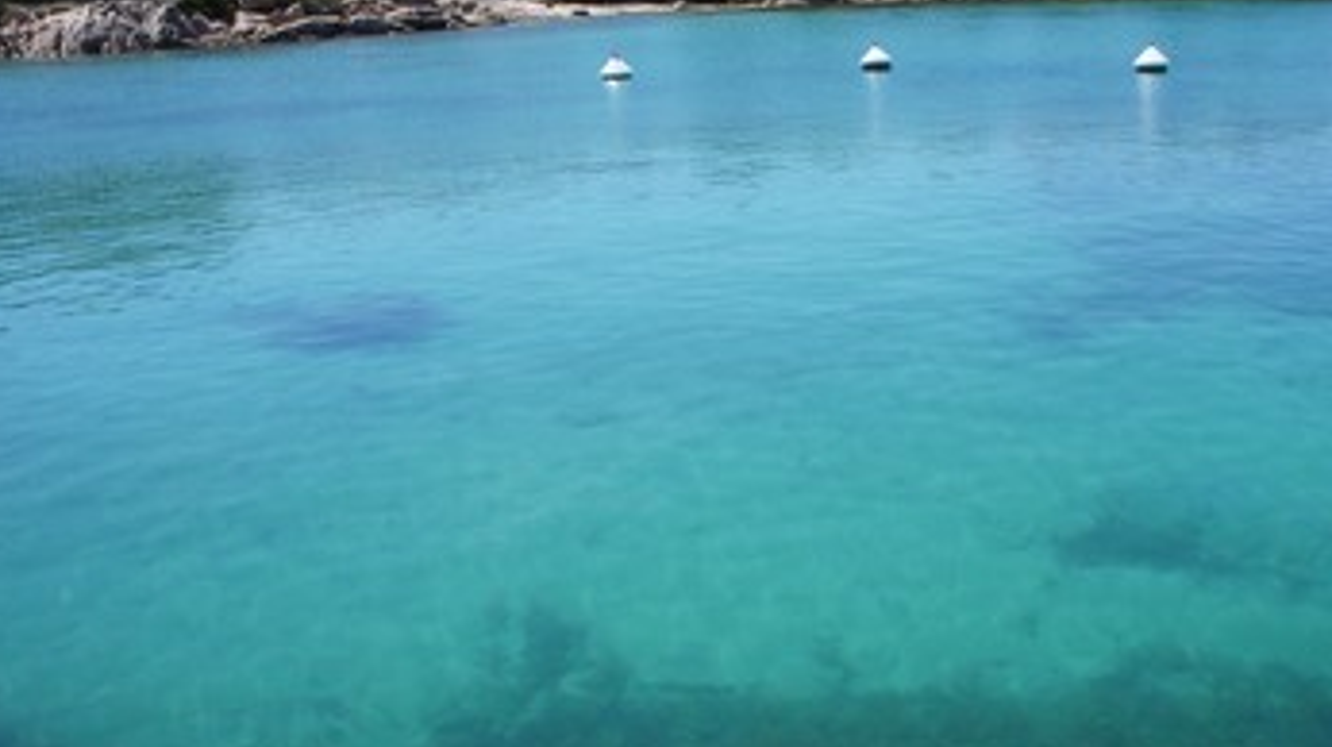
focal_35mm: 40
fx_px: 1401
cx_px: 866
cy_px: 497
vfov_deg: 29.6
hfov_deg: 50.1
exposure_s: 1/400
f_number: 7.1
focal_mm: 19
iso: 200
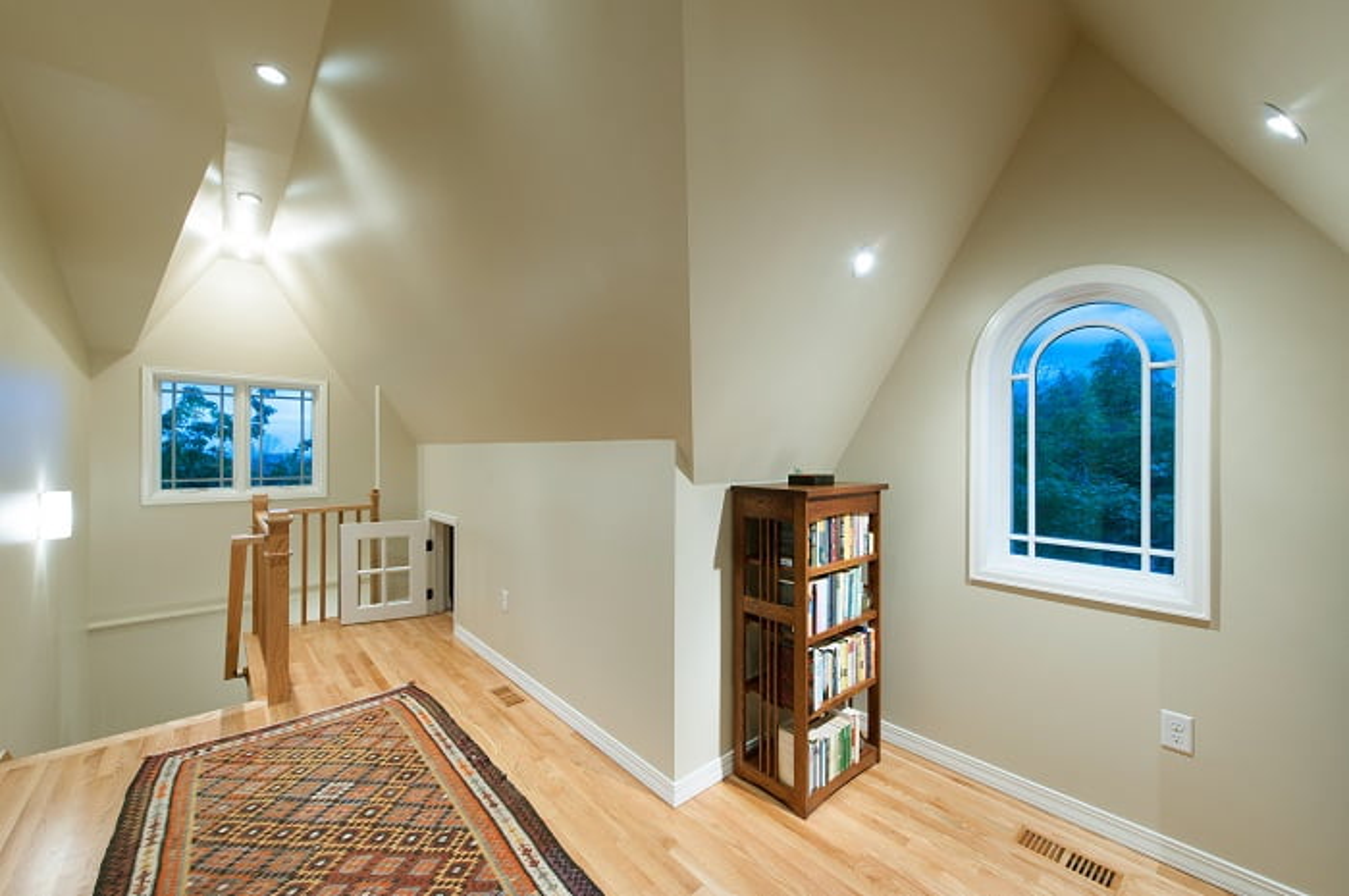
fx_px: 524
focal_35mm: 14
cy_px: 448
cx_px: 674
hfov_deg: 104.3
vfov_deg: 81.1
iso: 250
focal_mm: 14
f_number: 8
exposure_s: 1/2
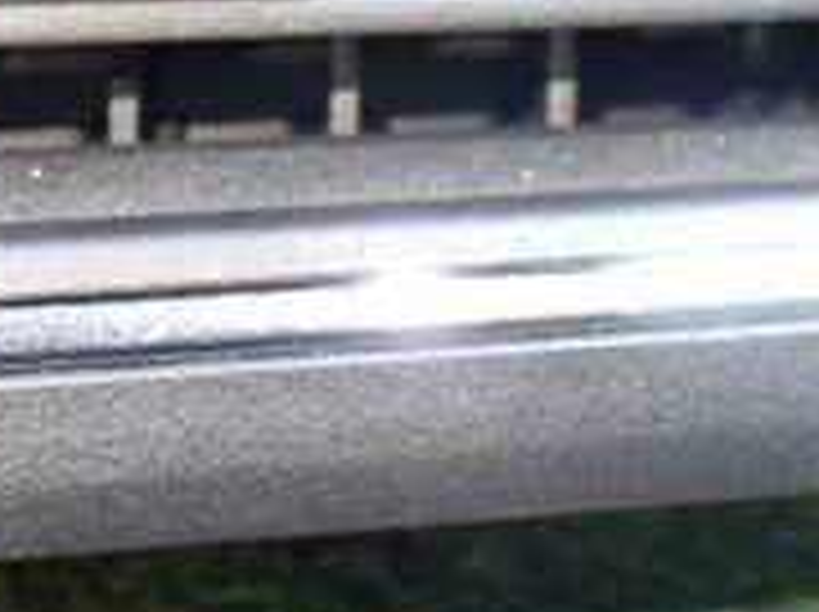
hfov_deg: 19.4
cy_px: -184
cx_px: 58
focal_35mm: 99
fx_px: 2339
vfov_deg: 14.3
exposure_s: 1/30
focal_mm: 5.4
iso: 800
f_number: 2.3
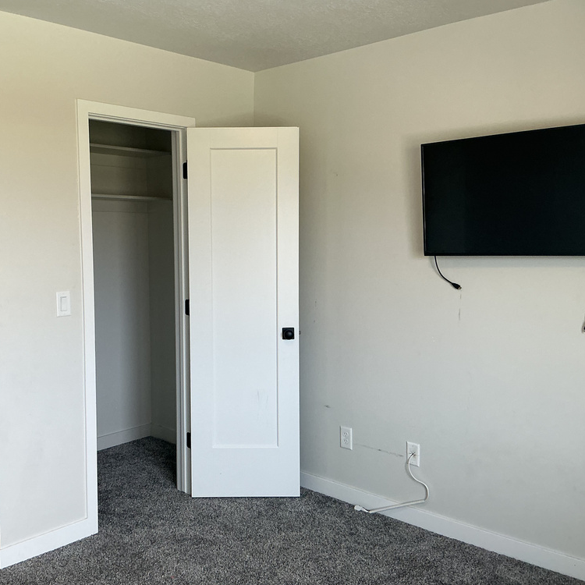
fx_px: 669
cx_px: 238
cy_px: 286
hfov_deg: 47.0
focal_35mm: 35
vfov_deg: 47.2
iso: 50
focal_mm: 3
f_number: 1.8
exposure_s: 1/120
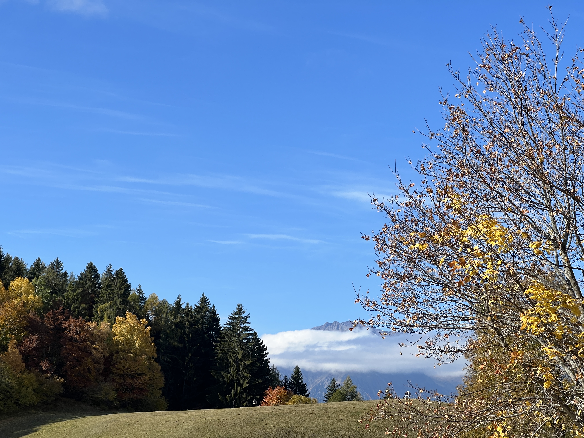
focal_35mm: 77
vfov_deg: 19.1
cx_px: 292
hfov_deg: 25.3
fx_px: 1299
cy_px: 219
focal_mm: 9
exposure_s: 1/732
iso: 32
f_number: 2.8
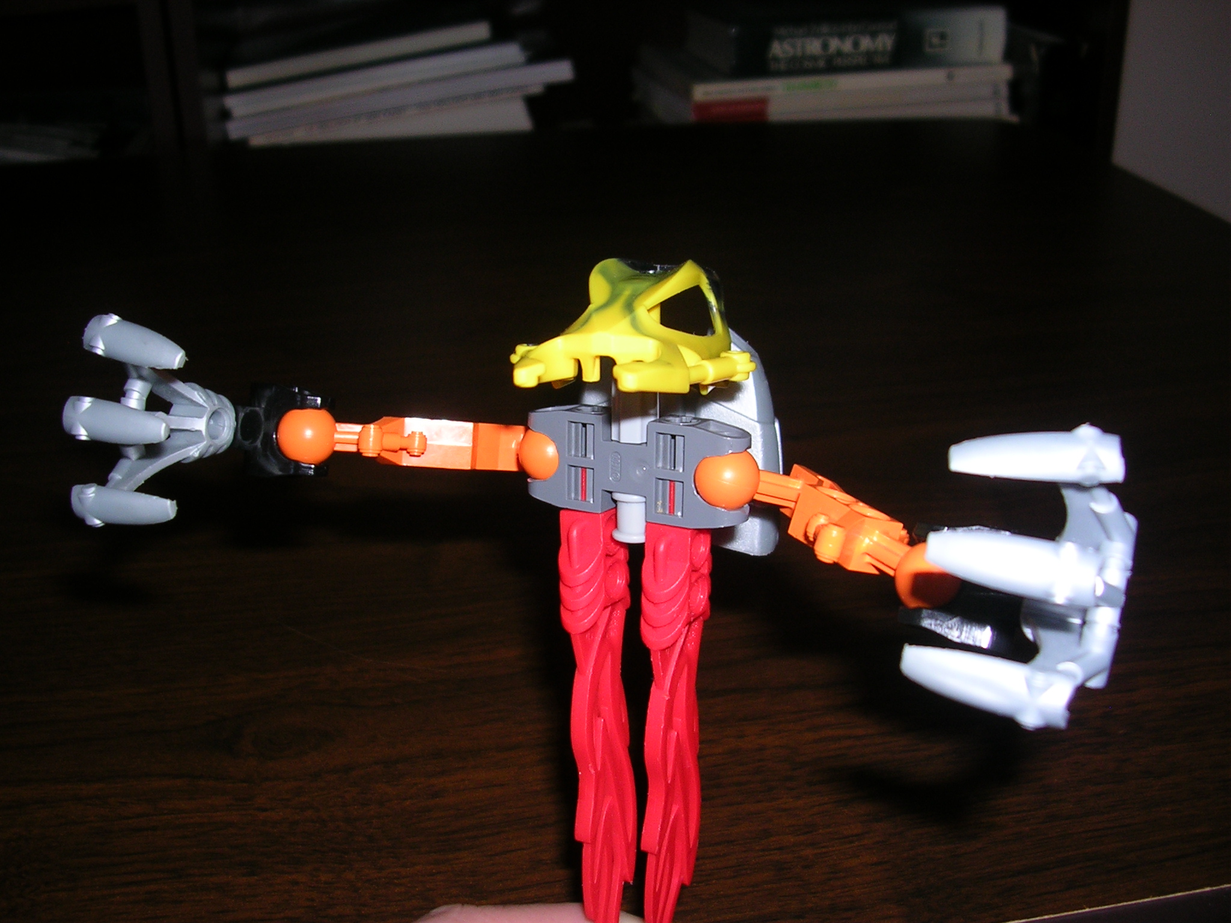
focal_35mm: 38
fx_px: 1351
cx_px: 616
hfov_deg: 49.0
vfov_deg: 37.7
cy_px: 462
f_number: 2.8
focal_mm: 5.8
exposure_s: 1/60.1
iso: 50
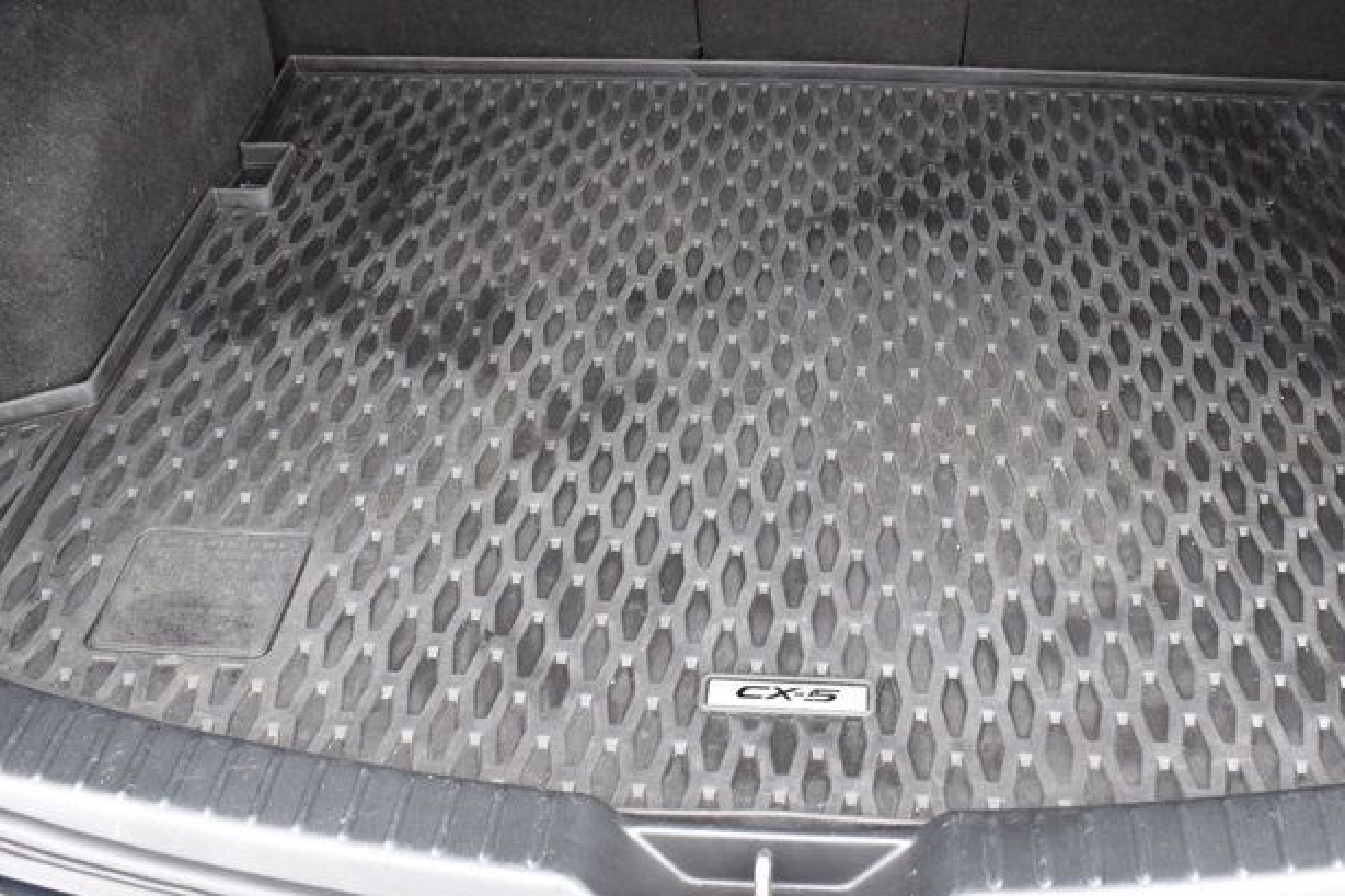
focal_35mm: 50
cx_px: 800
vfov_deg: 26.9
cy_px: 326
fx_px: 1867
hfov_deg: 39.5
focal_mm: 20
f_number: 7.1
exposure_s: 1/25
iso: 400
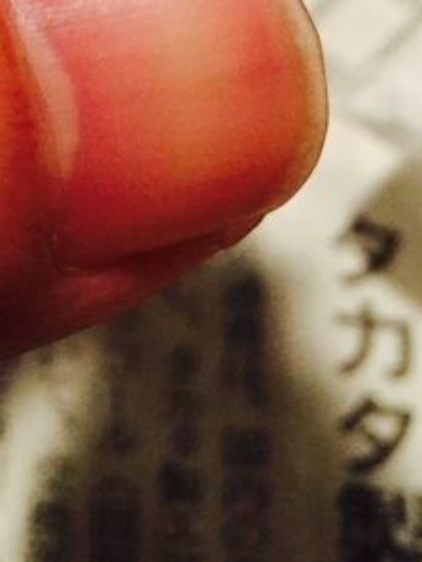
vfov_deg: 17.0
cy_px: -378
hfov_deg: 14.6
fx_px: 1624
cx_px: 34
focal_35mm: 100
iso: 250
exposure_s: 1/15
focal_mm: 4.15
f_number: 2.2
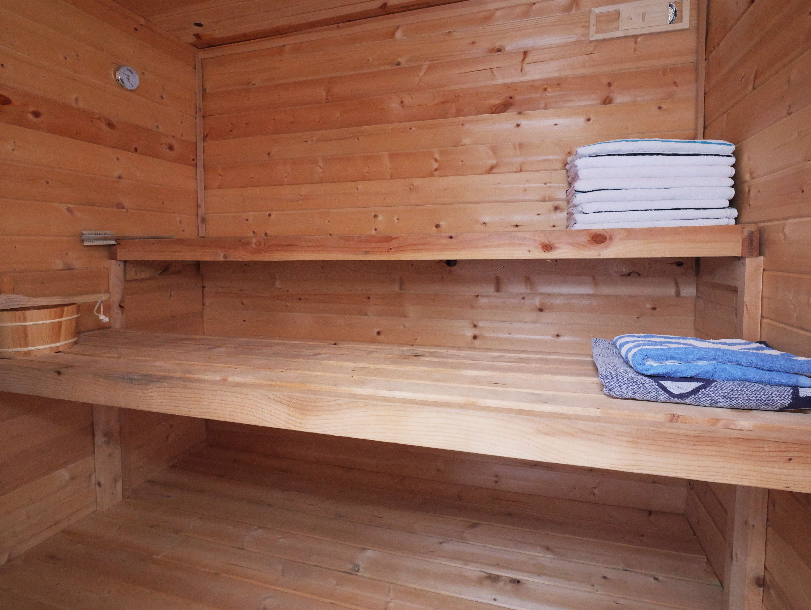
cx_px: 406
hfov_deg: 87.7
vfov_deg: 71.7
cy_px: 305
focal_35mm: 18
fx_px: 422
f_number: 8
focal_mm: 9
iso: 3200
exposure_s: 1/100
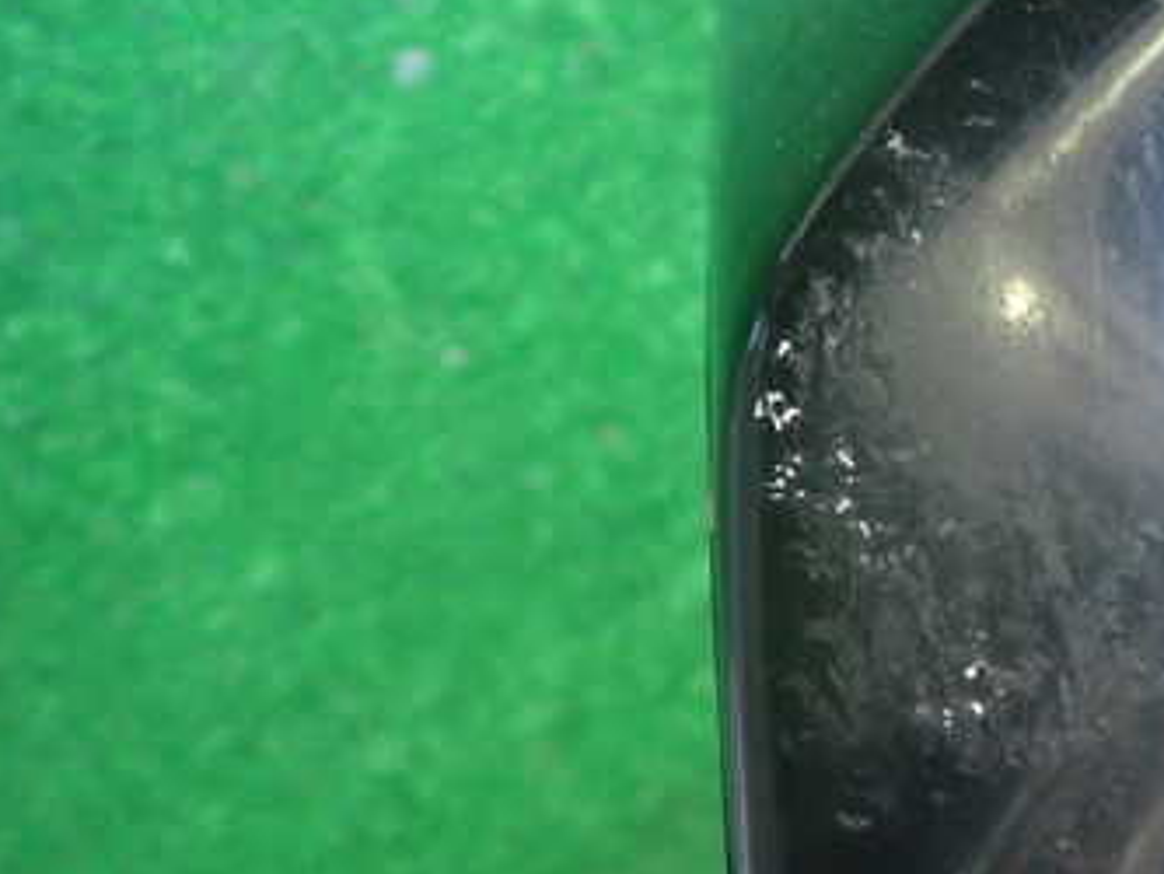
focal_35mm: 54
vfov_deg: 26.6
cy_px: 185
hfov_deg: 33.9
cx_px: 1014
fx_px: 1816
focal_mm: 5.4
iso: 1000
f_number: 2.3
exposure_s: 1/200
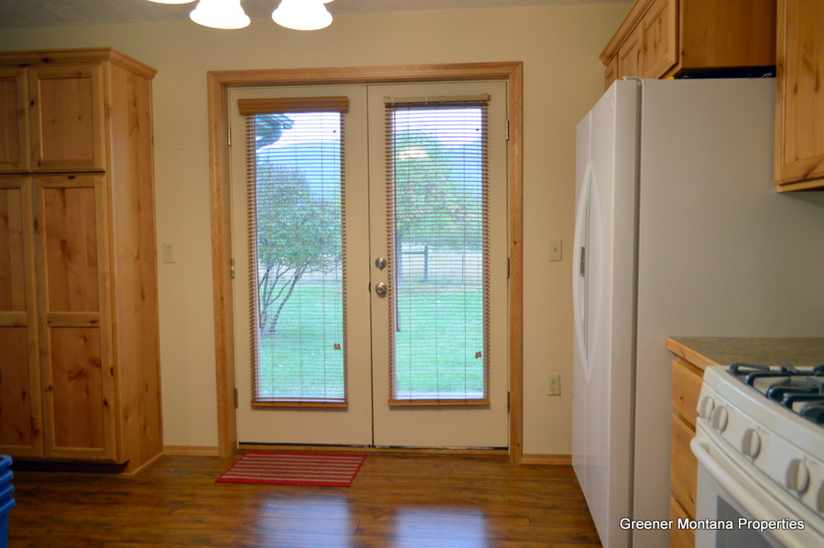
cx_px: 412
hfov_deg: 67.4
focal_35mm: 27
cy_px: 274
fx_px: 618
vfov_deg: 47.9
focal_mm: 18
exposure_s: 1/60
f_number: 4
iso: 450
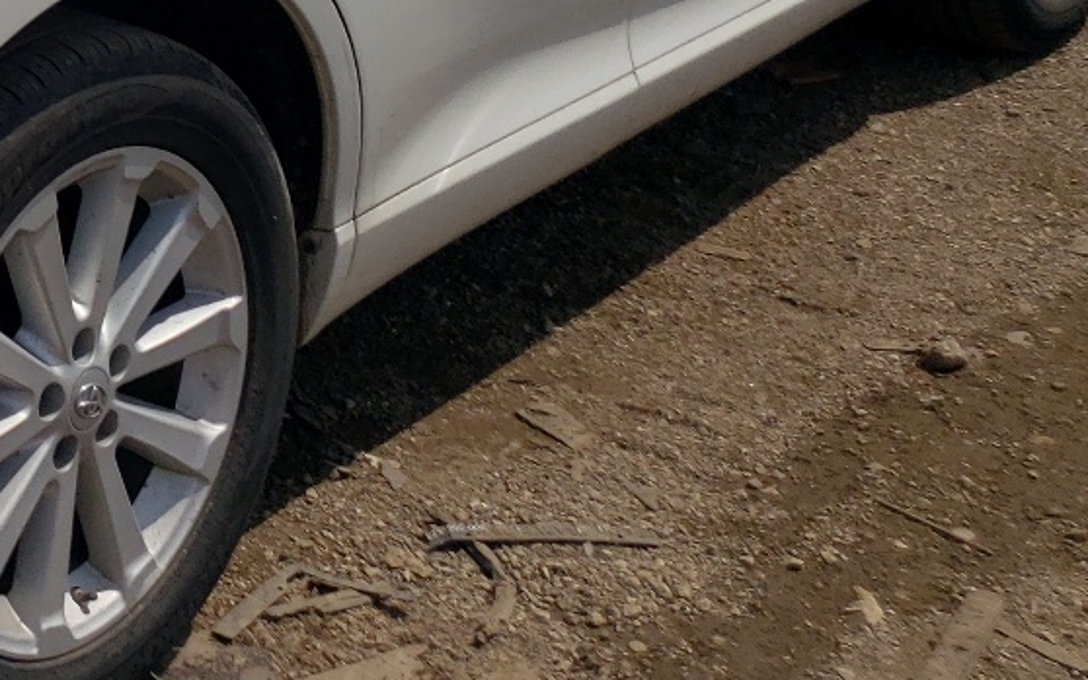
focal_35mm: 79
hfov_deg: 24.1
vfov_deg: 15.9
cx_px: -160
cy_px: -127
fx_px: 2343
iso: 51
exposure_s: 1/10000
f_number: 1.5
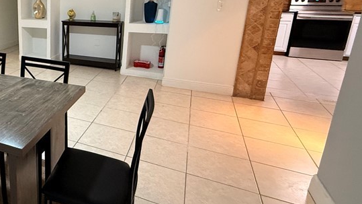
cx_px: 30
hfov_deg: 56.1
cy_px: 57
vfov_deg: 39.3
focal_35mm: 29
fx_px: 278
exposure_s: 1/60
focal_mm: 2.22
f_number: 2.2
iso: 500
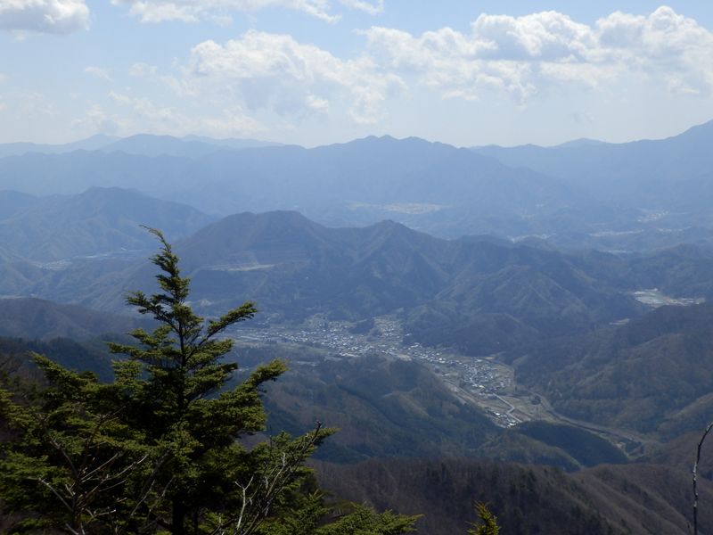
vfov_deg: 25.7
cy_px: 268
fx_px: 1174
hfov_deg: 33.8
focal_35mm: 57
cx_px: 356
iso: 80
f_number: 11.4
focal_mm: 10
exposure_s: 1/125
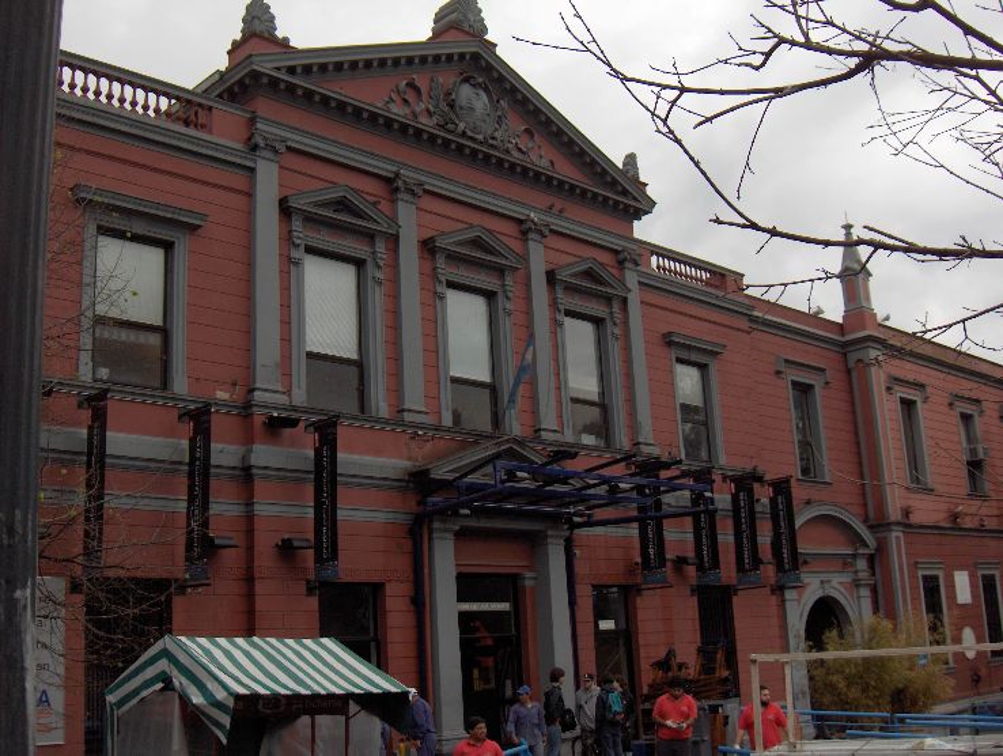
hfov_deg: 47.8
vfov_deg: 36.9
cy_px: 378
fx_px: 1132
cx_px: 502
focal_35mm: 39
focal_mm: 8
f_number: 2.8
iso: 100
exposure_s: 1/617
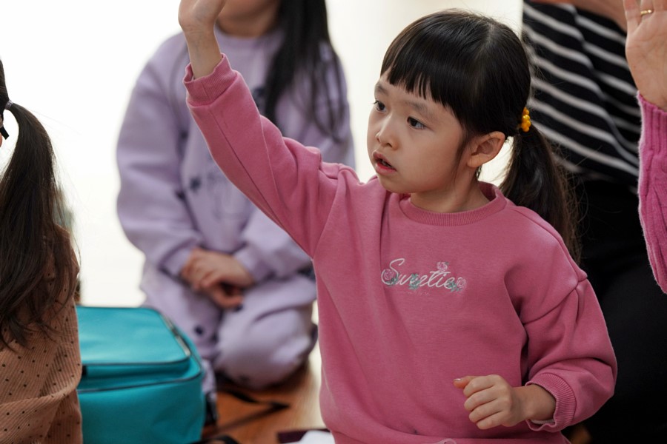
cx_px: 334
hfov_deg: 12.8
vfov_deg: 8.6
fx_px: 2964
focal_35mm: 160
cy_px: 222
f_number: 4
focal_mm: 160
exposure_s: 1/200
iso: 1600
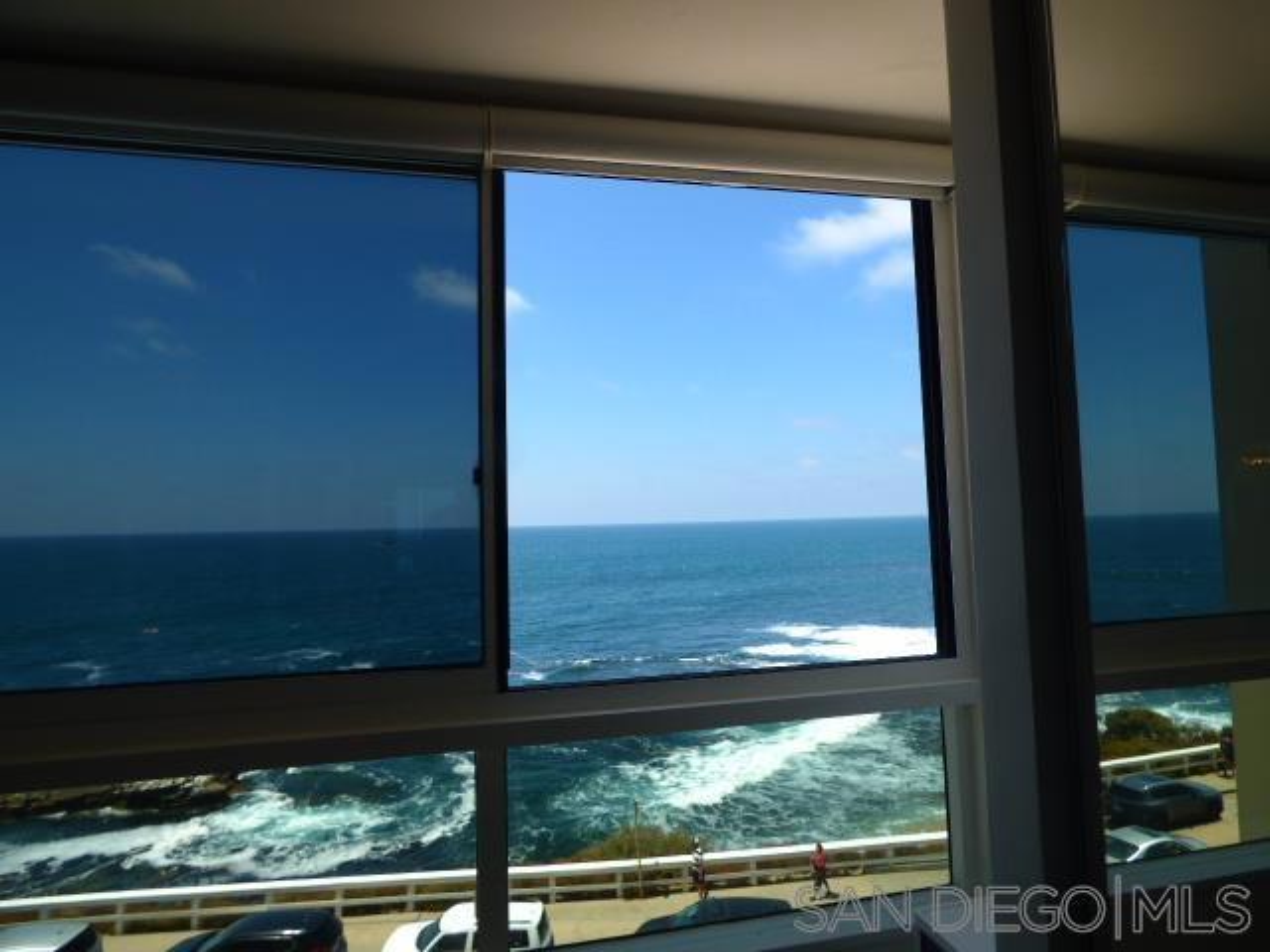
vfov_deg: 66.0
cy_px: 476
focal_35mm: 20
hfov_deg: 81.7
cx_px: 635
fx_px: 734
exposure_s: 1/1000
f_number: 2.8
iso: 100
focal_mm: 3.58
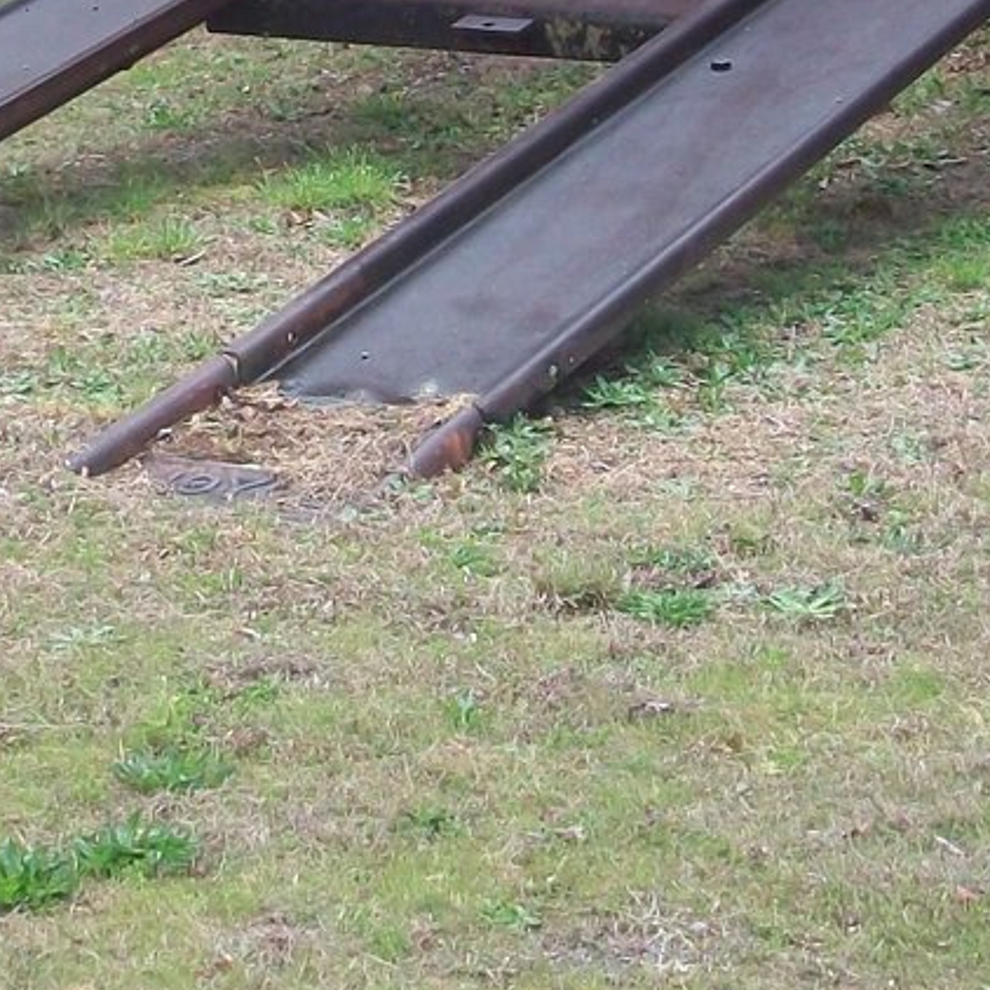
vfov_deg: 12.8
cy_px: -196
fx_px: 4303
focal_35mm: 133
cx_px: 205
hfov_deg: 13.1
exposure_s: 1/400
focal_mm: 7.1
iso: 80
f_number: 3.2
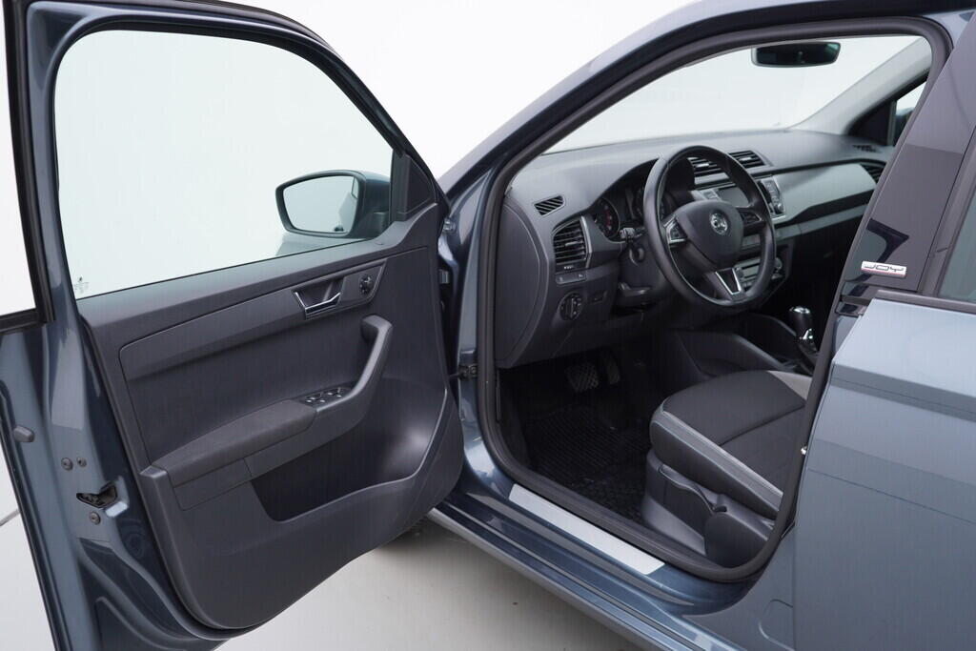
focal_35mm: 36
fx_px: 976
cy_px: 326
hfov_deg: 53.1
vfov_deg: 36.9
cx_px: 488
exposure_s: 1/50
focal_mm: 24
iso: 125
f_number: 3.2
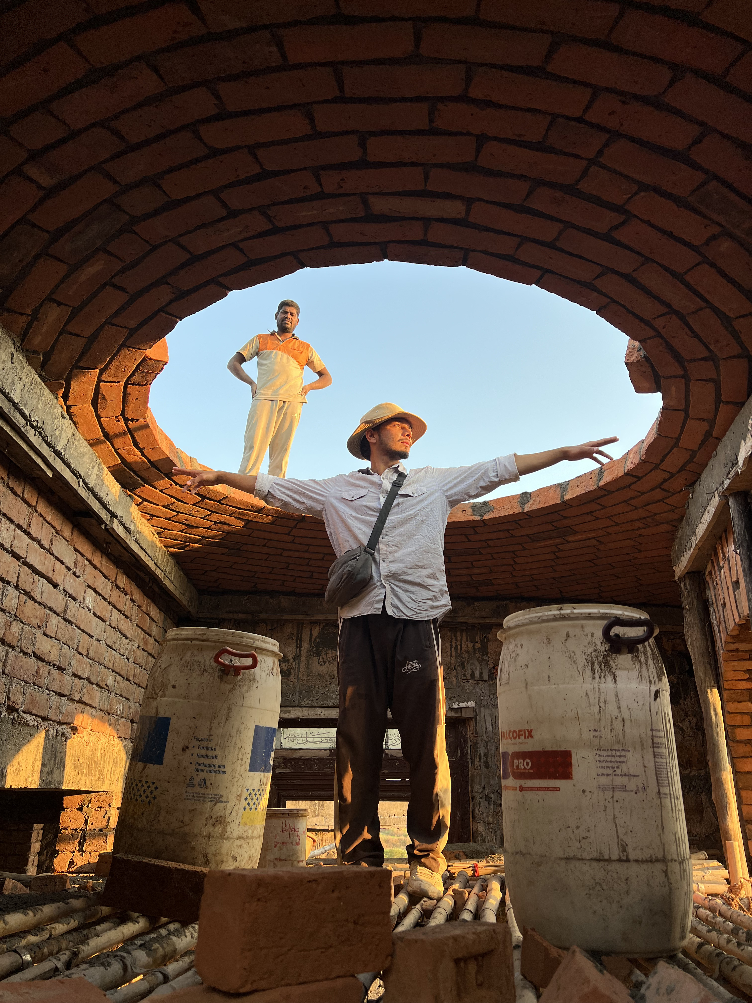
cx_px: 376
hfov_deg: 53.1
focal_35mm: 26
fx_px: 753
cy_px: 502
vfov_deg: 67.3
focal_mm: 5.7
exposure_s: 1/450
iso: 50
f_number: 1.5
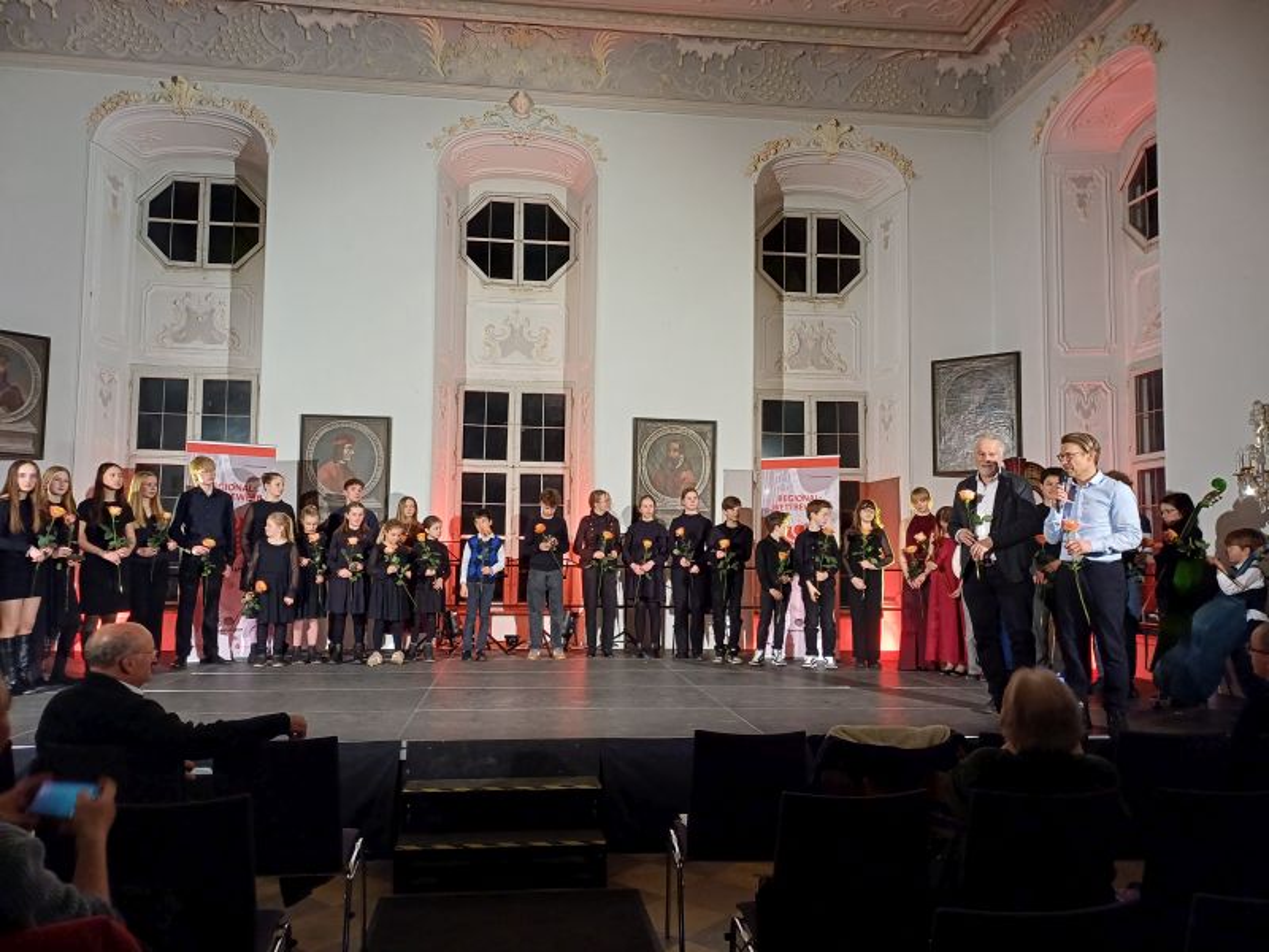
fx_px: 916
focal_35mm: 25
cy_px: 476
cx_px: 634
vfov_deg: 54.9
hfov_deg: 69.4
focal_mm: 4.65
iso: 250
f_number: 1.8
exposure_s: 1/50
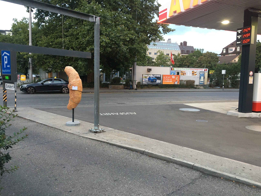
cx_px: 130
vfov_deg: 48.2
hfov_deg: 61.7
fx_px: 219
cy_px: 98
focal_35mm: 29
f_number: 2.2
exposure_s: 1/33
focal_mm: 4.15
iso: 125
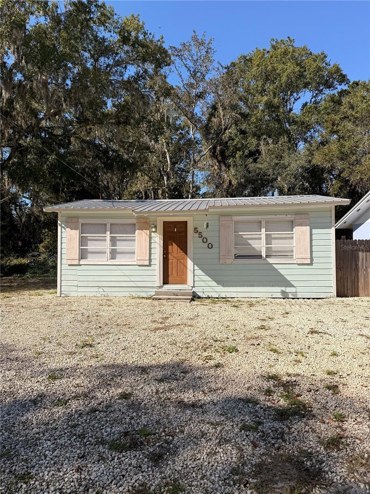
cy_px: 247
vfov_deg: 71.6
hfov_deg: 56.8
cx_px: 185
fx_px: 342
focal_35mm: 24
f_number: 1.78
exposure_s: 1/5319
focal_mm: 6.76
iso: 80
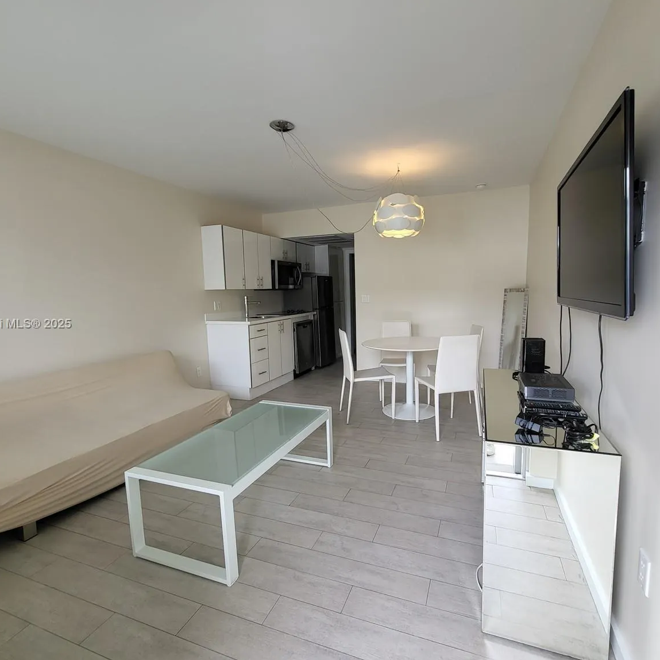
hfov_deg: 87.4
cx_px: 347
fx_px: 345
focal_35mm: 16
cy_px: 325
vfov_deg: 87.4
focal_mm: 1.74
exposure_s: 1/60
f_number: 2.2
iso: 32
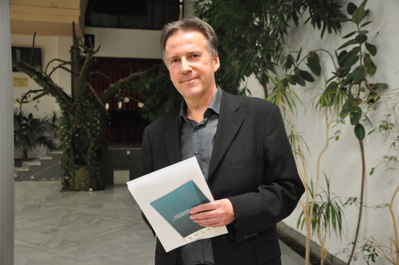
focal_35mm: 39
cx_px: 200
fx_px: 432
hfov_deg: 49.6
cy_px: 132
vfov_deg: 34.1
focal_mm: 26
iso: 1800
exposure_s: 1/30
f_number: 4
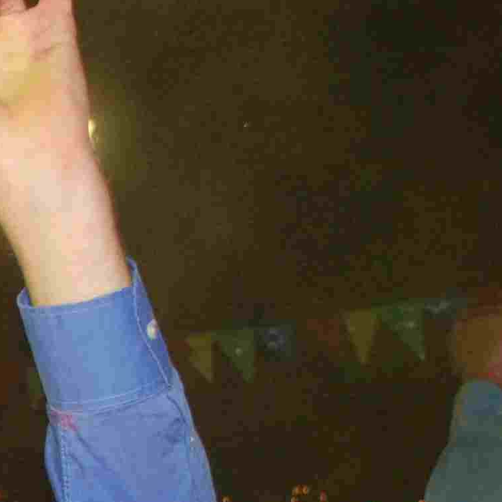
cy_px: 864
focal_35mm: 184
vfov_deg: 9.1
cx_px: -601
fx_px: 3019
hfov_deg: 8.8
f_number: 6.3
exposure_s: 1/125
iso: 400
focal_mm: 28
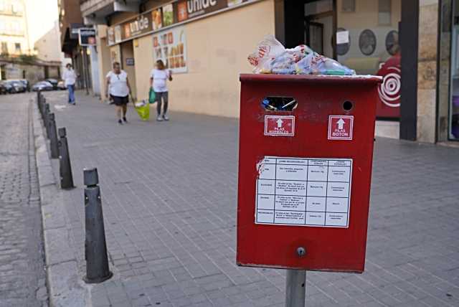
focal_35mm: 36
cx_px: 230
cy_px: 154
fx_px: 459
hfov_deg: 53.1
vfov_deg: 36.9
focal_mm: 36
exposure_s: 1/200
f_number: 6.3
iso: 400
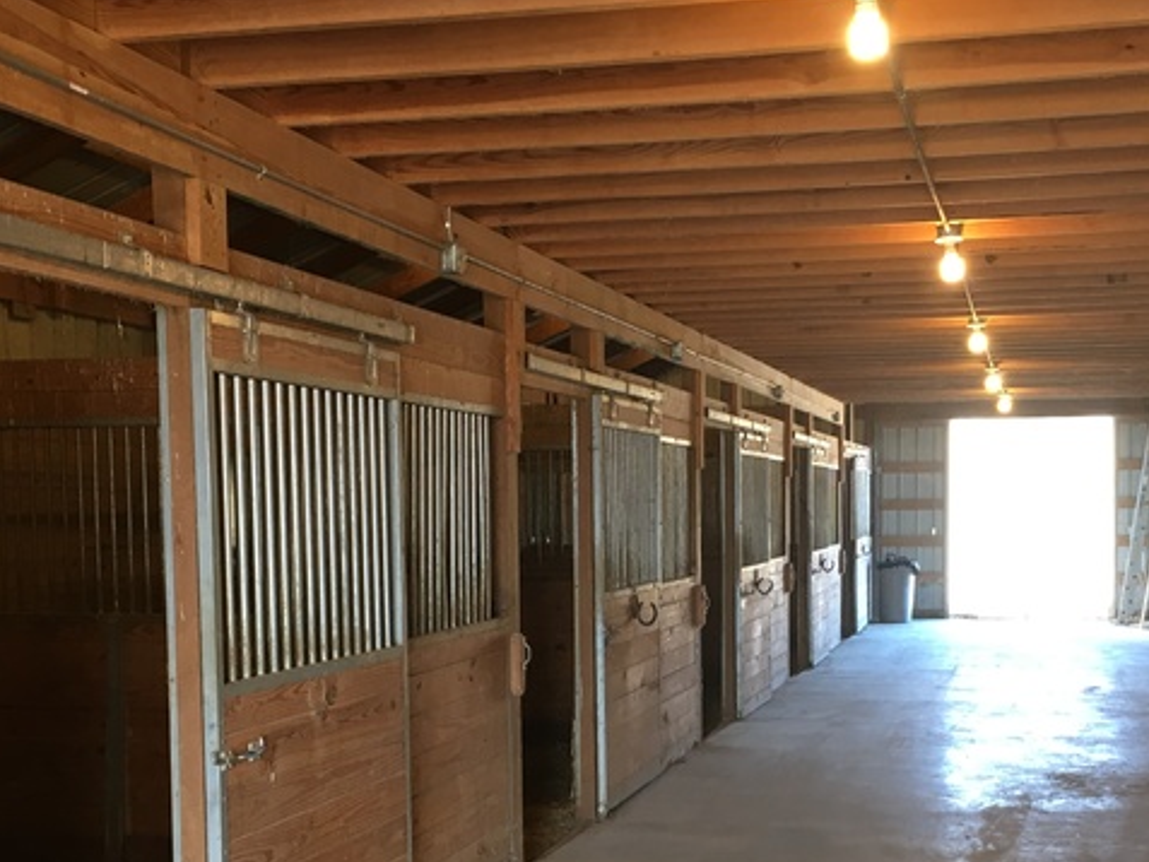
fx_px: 1560
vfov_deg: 30.5
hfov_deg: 40.2
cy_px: 609
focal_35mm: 47
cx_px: 697
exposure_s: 1/30
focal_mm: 4.15
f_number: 2.2
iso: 64
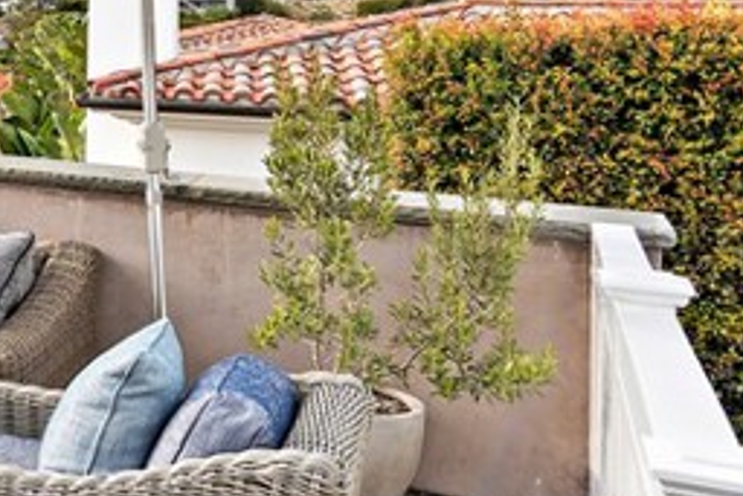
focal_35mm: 56
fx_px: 1156
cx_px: -485
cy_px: -1
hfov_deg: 24.0
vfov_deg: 23.2
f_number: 7.1
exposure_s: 1/50
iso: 160
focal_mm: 14
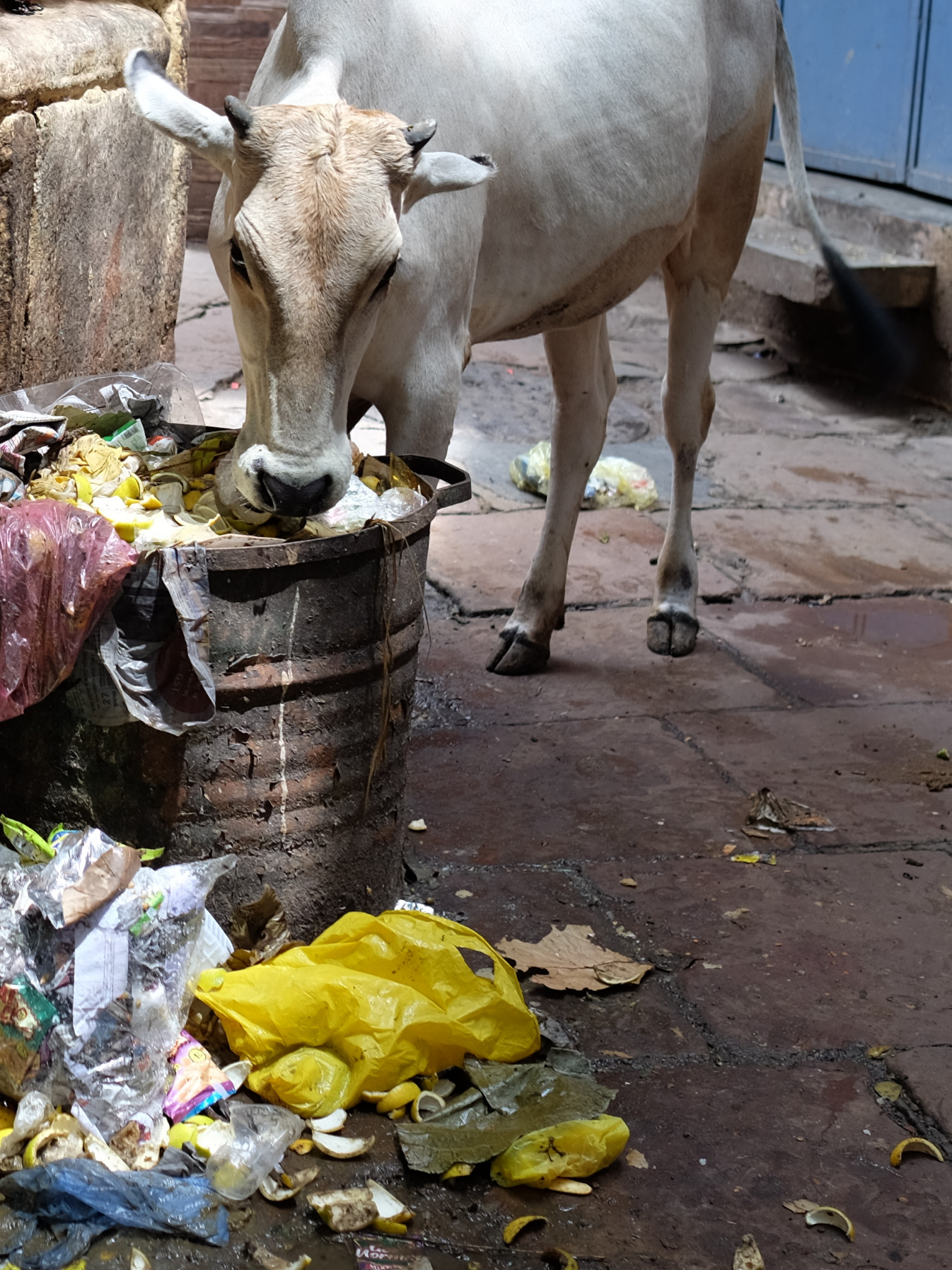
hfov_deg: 19.6
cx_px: -91
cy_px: 422
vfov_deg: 26.9
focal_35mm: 72
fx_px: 2640
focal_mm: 23
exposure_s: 1/140
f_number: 2.8
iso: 200
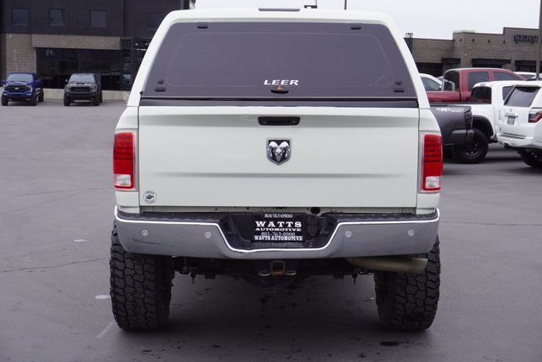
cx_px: 273
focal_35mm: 58
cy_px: 179
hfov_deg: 34.5
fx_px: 873
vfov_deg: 23.4
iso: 100
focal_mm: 38
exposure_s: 1/100
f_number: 8
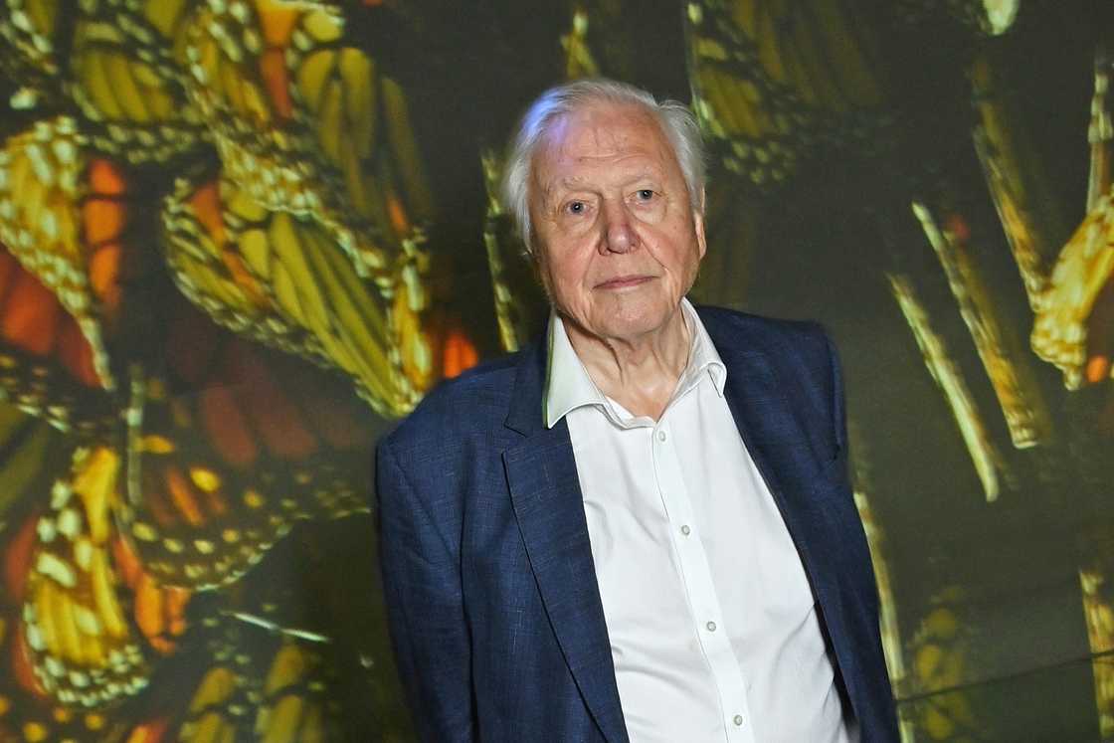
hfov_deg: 73.7
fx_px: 743
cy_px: 372
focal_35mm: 24
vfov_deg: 53.1
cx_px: 557
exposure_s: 1/20
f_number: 9
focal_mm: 24
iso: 2500
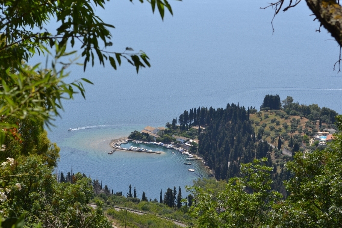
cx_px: 171
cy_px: 114
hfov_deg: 24.6
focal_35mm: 82
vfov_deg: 16.5
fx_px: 784
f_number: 8
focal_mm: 55
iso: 100
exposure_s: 1/200
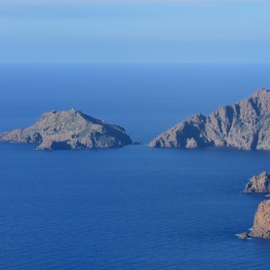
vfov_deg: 8.7
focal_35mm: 200
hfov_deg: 8.7
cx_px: 180
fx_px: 1765
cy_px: 135
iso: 400
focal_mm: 155
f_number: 10
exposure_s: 1/1000
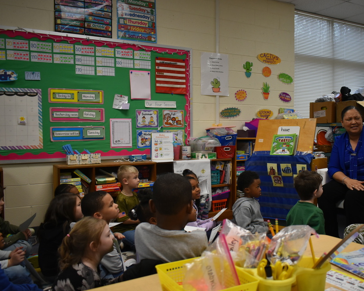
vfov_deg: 41.2
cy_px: 146
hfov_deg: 50.0
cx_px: 217
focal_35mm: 36
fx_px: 388
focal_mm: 20
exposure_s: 1/125
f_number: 3.5
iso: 900
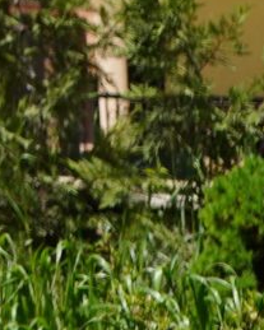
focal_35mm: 278
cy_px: -742
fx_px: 2717
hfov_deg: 5.2
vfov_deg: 6.3
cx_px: -625
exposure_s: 1/640
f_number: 5
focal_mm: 30
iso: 100
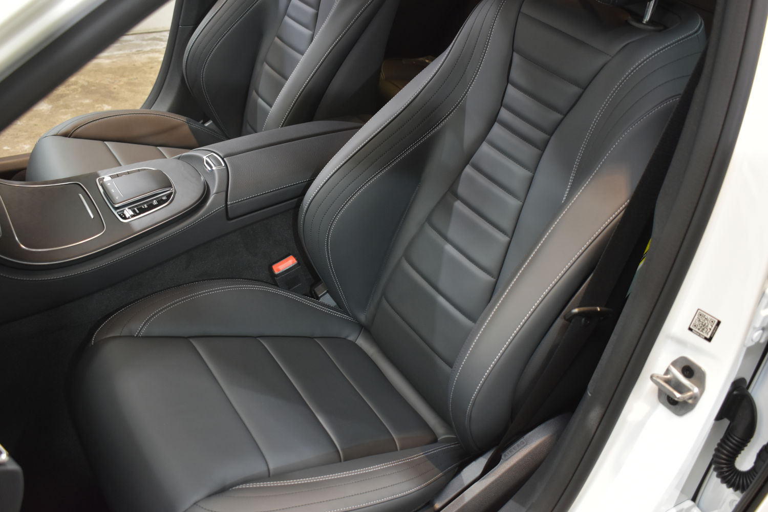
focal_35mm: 36
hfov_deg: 53.1
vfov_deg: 36.9
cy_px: 256
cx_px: 384
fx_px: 768
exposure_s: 1/30
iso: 900
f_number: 4
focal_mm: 24
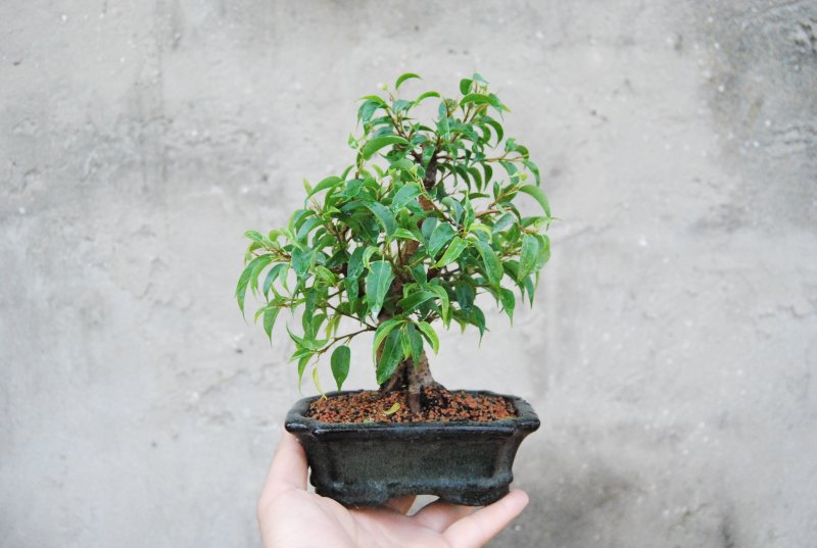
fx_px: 785
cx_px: 408
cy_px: 274
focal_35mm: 34
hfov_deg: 55.0
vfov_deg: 38.5
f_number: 5
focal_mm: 23
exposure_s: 1/1600
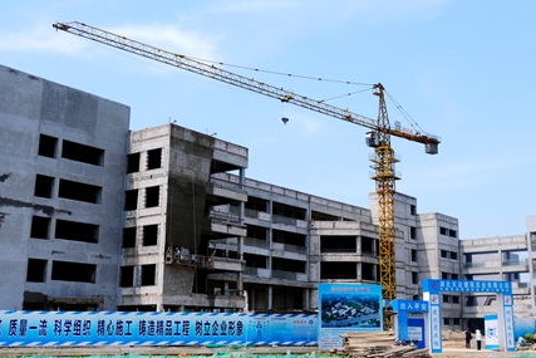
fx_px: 730
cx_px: 321
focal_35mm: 49
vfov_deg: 27.5
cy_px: 153
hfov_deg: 40.2
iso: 200
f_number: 4
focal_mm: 25.4
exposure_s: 1/1900
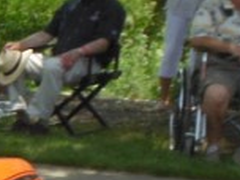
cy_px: 377
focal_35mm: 256
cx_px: -551
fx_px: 1775
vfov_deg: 5.7
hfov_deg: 6.8
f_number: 3.6
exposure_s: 1/800
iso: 125
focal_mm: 6.8
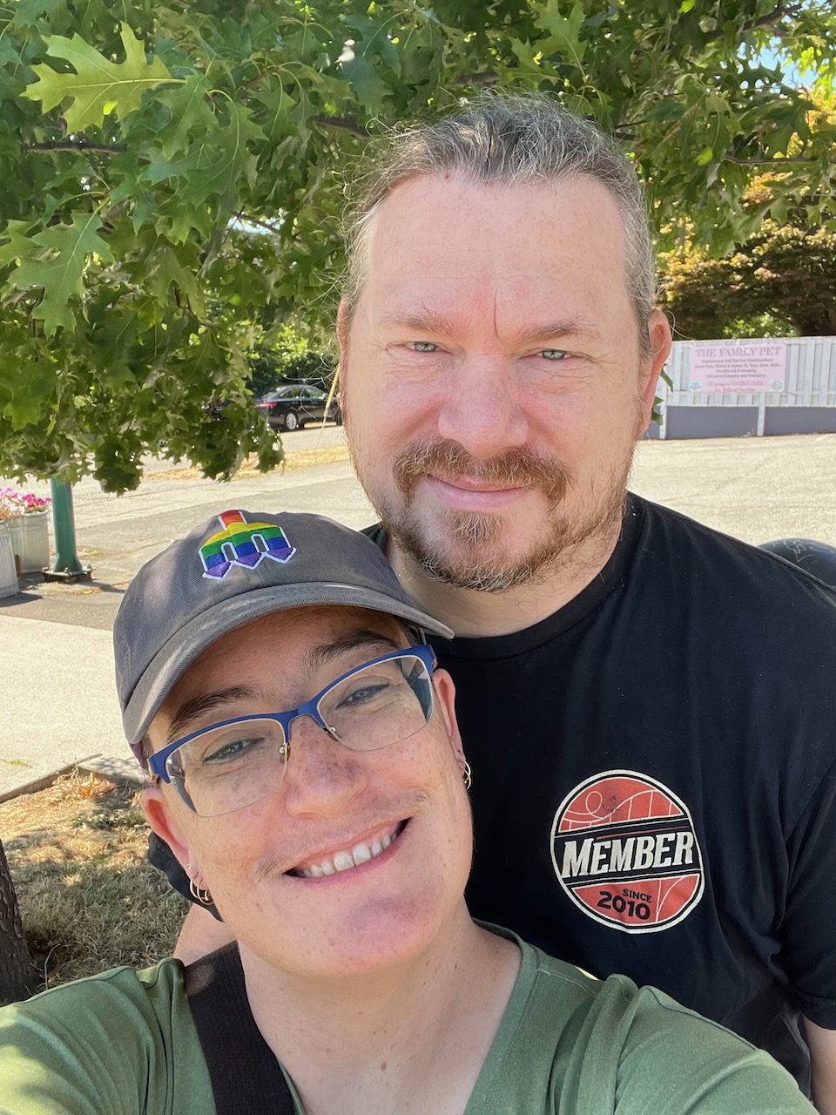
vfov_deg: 60.0
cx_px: 418
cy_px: 558
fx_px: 966
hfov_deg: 46.8
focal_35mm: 30
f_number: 2.2
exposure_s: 1/121
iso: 25
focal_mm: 2.71
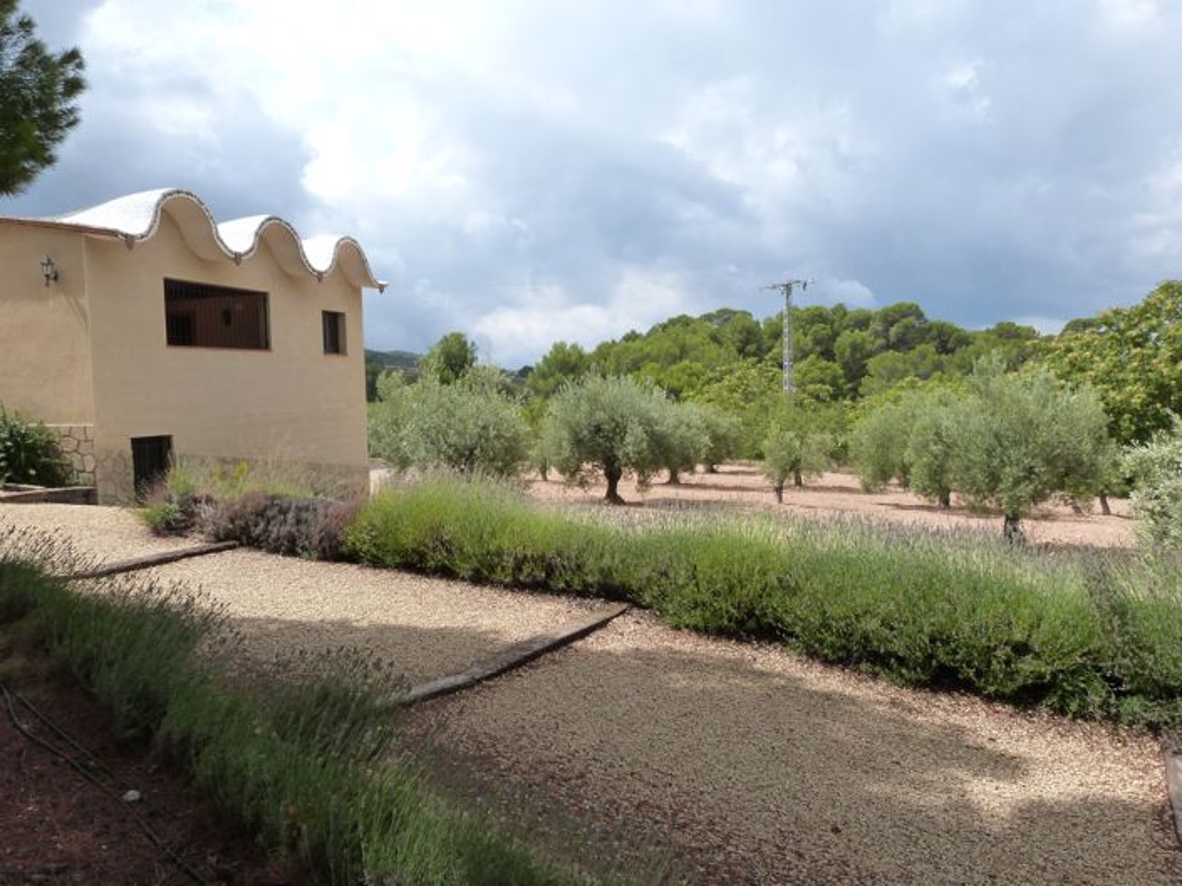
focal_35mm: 25
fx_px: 853
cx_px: 591
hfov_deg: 69.4
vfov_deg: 54.8
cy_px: 443
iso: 160
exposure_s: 1/400
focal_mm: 4.5
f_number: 5.6
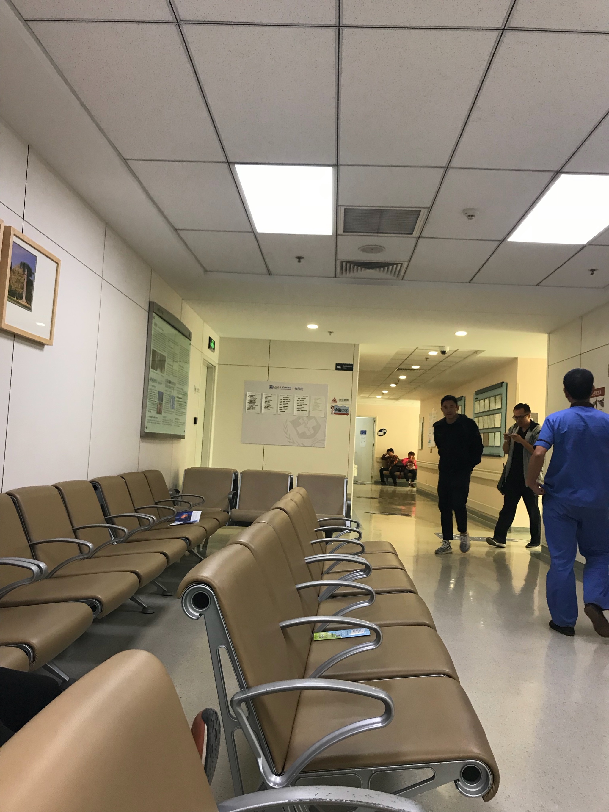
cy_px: 406
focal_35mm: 28
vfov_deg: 63.4
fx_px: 657
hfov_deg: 49.8
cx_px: 304
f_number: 1.8
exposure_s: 1/25
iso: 32
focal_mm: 3.99
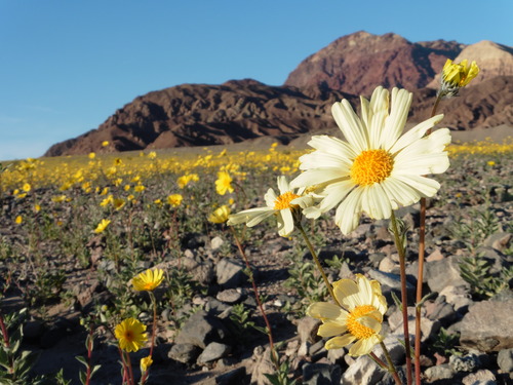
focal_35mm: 62
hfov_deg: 31.2
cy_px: 192
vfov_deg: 23.7
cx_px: 256
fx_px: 919
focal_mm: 11
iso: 100
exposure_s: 1/400
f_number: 5.6
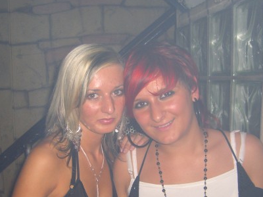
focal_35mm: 57
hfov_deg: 33.8
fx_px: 433
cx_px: 130
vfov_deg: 25.4
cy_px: 140
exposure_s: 1/60
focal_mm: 7.9
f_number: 2.8
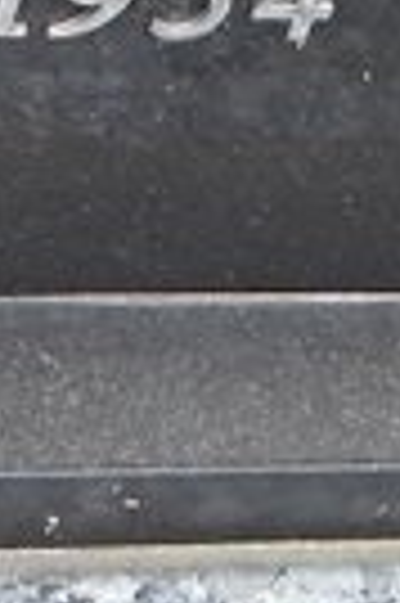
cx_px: 270
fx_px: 3726
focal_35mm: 223
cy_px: -634
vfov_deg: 8.7
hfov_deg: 6.1
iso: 100
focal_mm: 5
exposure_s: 1/80
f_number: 2.8
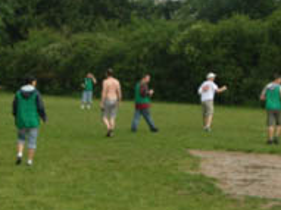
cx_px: 137
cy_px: 114
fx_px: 917
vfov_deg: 13.1
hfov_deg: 17.4
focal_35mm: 113
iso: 50
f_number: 3.7
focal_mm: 6
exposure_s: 1/346
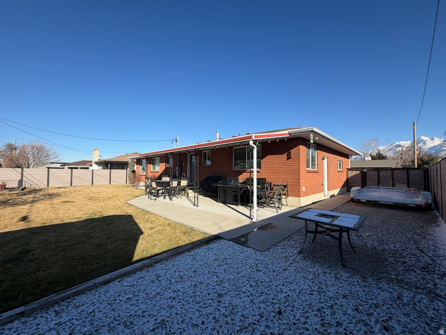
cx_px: 223
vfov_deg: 85.7
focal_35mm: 14
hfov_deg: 102.1
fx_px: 180
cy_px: 168
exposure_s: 1/770
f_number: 2.2
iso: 25
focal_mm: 2.22
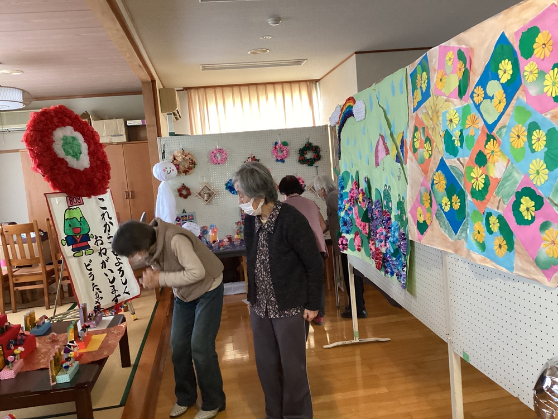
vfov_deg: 45.4
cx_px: 279
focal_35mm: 31
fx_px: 500
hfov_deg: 58.4
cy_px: 210
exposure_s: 1/33
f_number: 2.4
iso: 320
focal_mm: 3.3
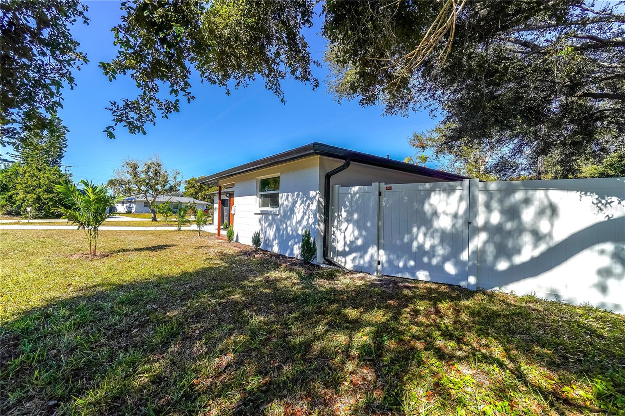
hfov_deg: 100.4
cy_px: 208
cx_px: 312
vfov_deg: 77.3
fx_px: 260
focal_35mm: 15
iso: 100
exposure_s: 1/350
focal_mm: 10
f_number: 8
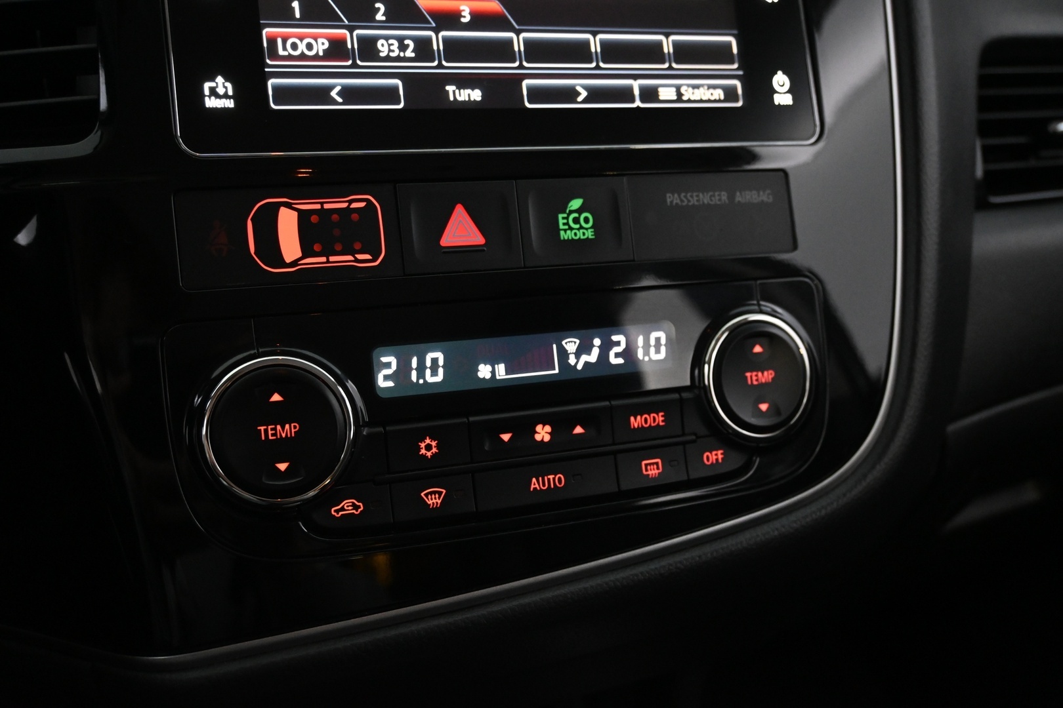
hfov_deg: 53.1
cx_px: 532
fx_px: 1063
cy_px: 354
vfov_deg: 36.9
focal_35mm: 36
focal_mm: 24
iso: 2800
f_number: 4.2
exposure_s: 1/40
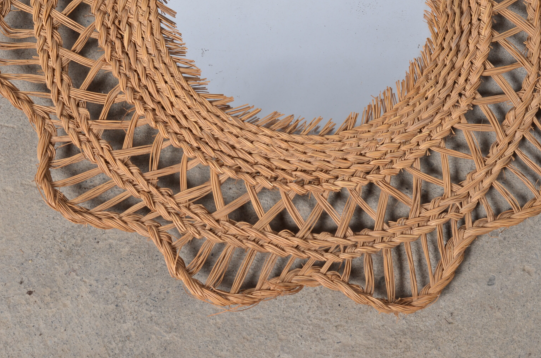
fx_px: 1365
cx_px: 290
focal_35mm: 91
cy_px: 186
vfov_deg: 15.0
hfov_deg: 22.4
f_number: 11
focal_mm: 50
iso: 100
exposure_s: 1/125
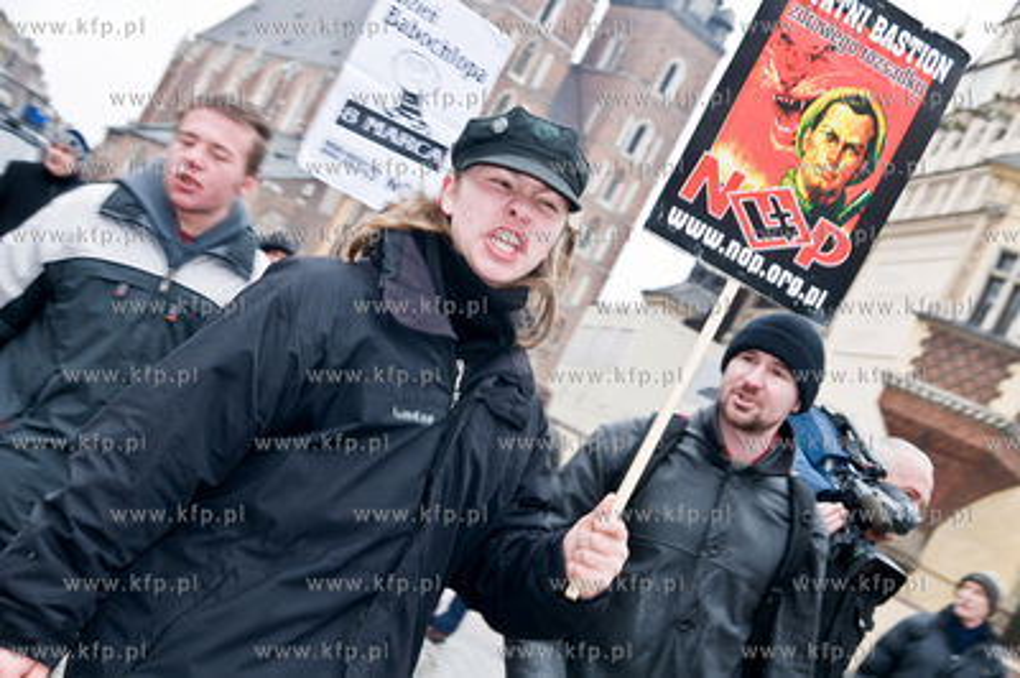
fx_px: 1699
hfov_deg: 33.4
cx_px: 510
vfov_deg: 22.6
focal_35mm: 60
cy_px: 339
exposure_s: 1/60
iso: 400
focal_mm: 40
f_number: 5.6
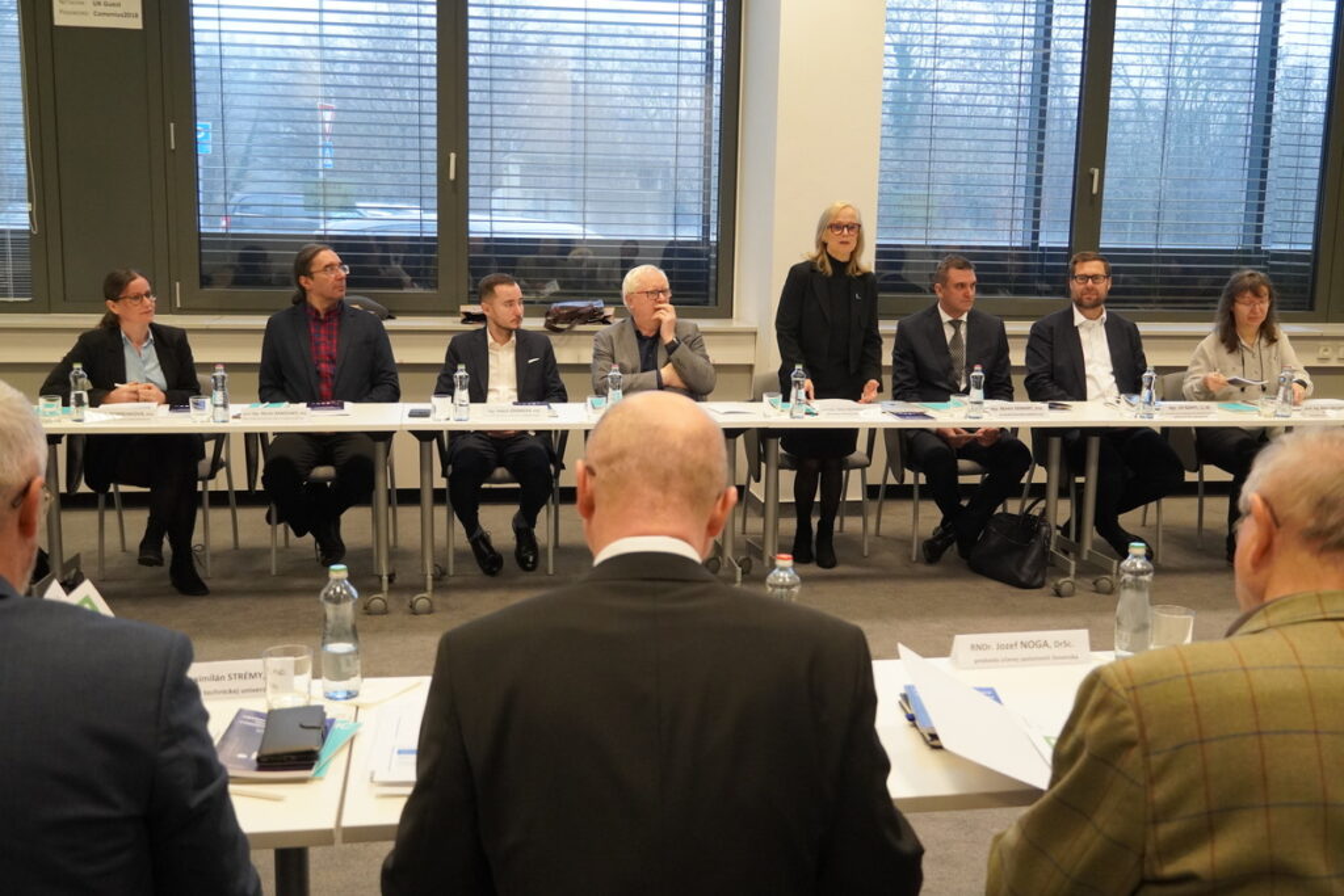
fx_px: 1456
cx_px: 672
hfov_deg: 49.5
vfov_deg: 34.2
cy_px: 448
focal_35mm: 39
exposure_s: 1/160
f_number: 4
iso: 2500
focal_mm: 26
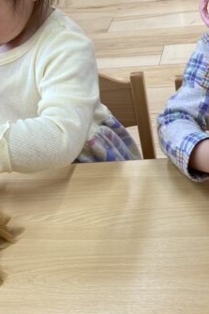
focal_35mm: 62
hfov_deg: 21.6
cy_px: 75
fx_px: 540
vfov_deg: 31.8
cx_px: 170
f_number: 1.8
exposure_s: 1/100
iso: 50
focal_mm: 4.25
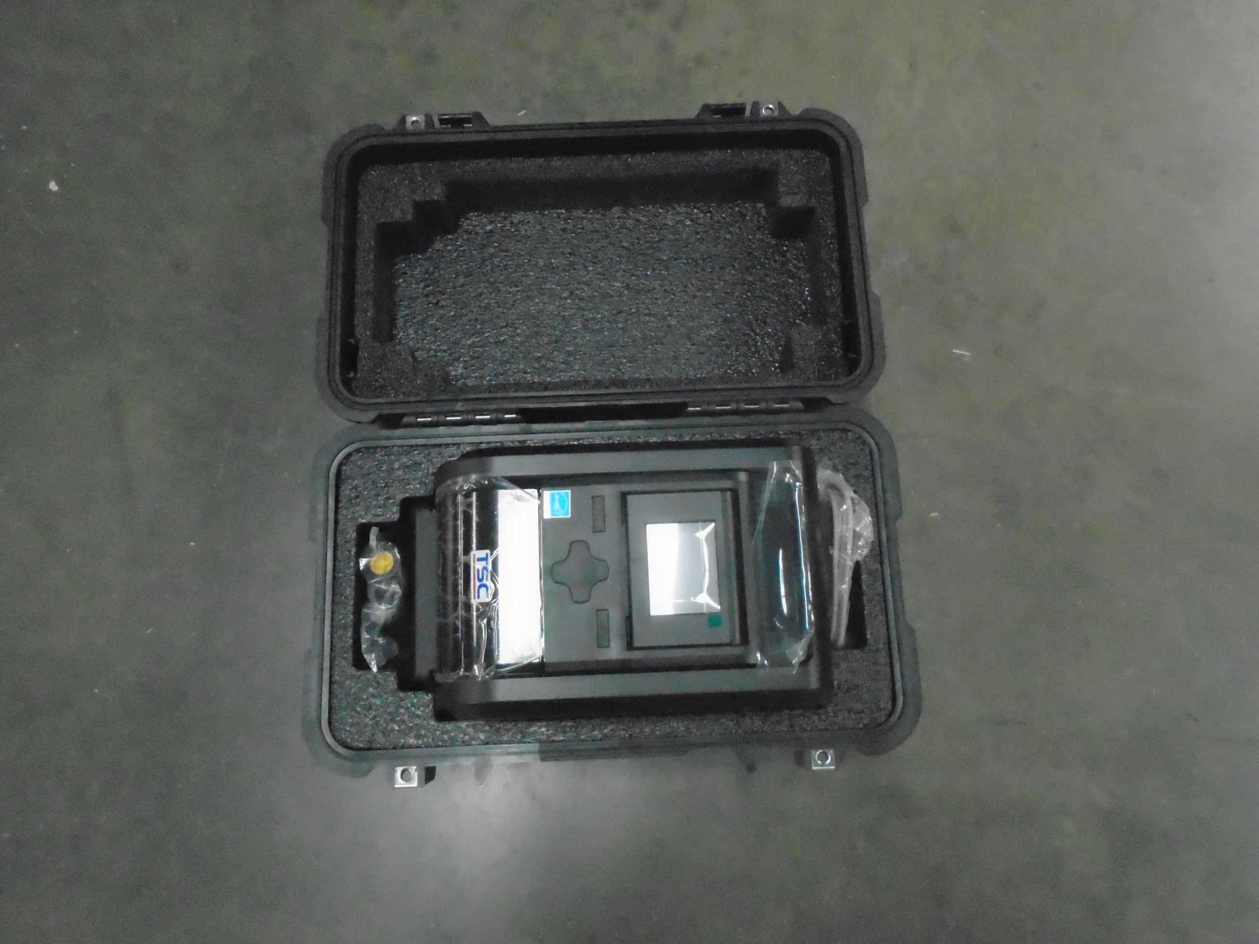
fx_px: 946
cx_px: 630
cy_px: 472
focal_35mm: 26
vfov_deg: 53.1
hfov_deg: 67.3
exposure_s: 1/60
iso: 1600
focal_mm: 4.6
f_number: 3.2
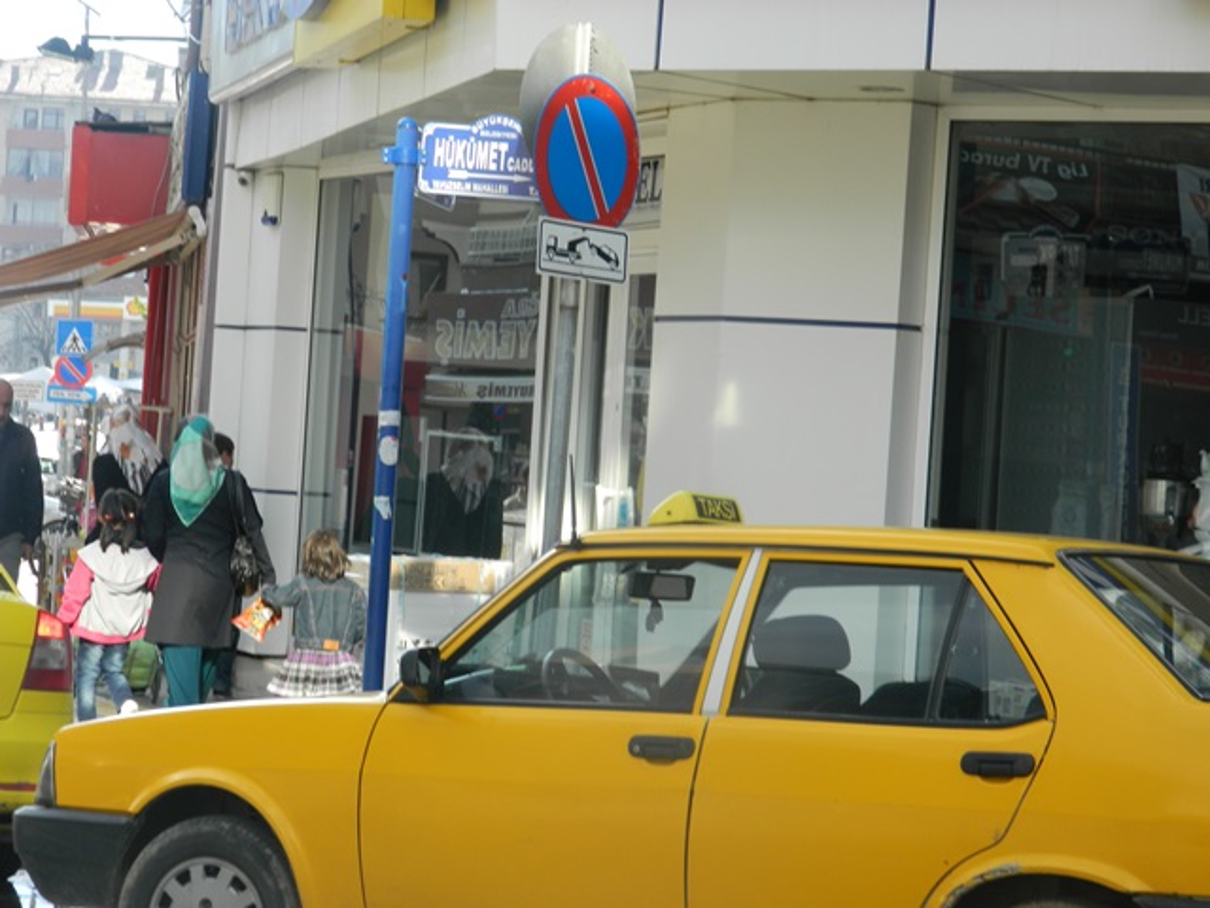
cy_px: 454
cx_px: 605
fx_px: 4509
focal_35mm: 129
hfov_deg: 15.3
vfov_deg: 11.5
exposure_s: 1/160
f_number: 4.7
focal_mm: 23.2
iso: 80
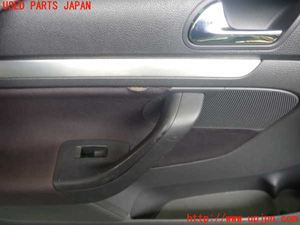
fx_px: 260
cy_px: 112
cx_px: 150
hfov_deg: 60.0
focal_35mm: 30
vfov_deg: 46.8
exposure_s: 1/40
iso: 200
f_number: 2.3
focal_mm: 5.4
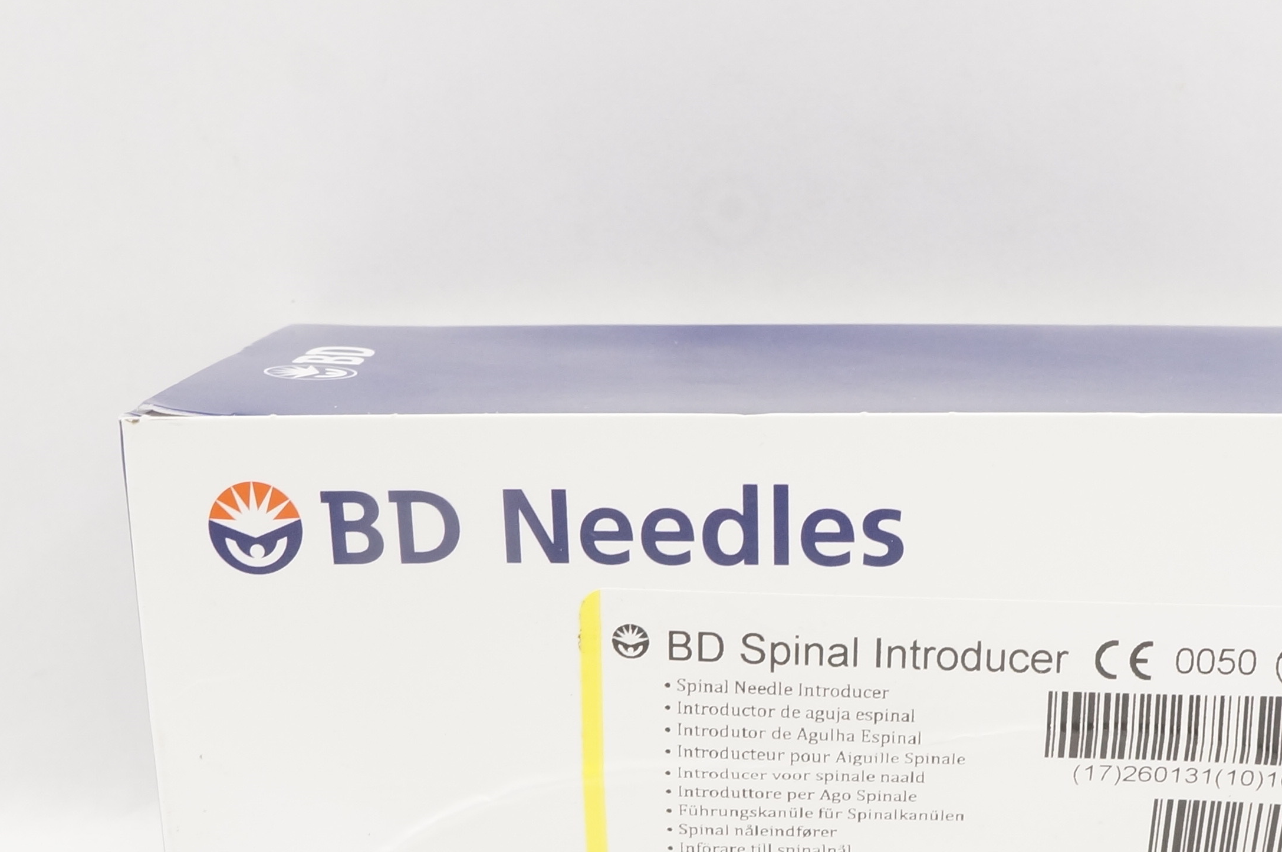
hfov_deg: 32.7
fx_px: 2170
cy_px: 791
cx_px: 833
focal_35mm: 61
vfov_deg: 21.6
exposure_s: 1/40
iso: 800
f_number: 9
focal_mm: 18
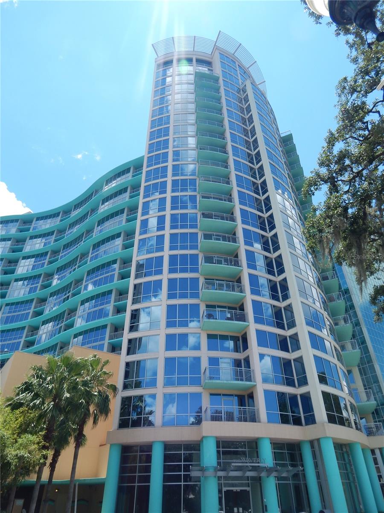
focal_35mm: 22
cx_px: 192
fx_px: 325
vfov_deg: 76.4
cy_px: 256
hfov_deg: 61.1
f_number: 6
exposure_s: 1/400
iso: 125
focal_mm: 4
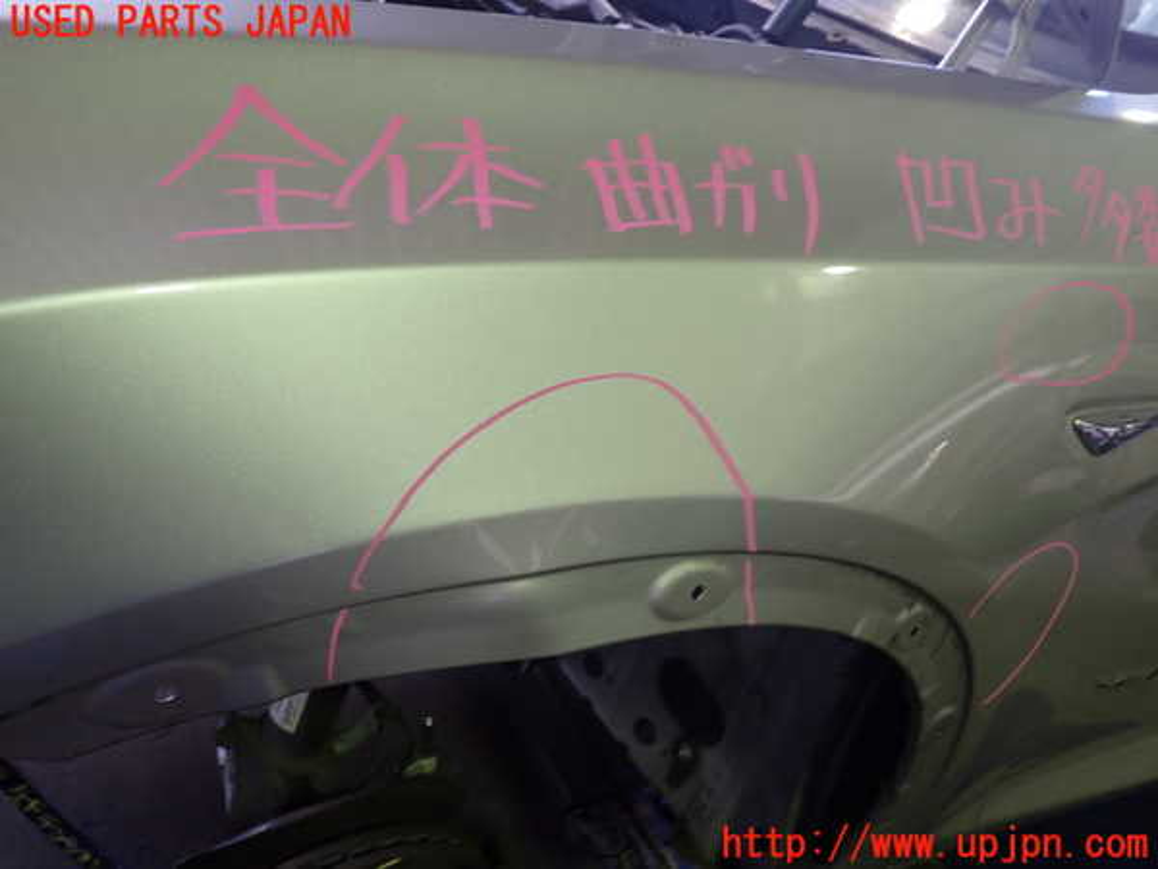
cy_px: 434
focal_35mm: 30
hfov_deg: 60.0
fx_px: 1004
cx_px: 579
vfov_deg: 46.8
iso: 200
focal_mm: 5.4
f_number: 2.3
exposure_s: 1/30
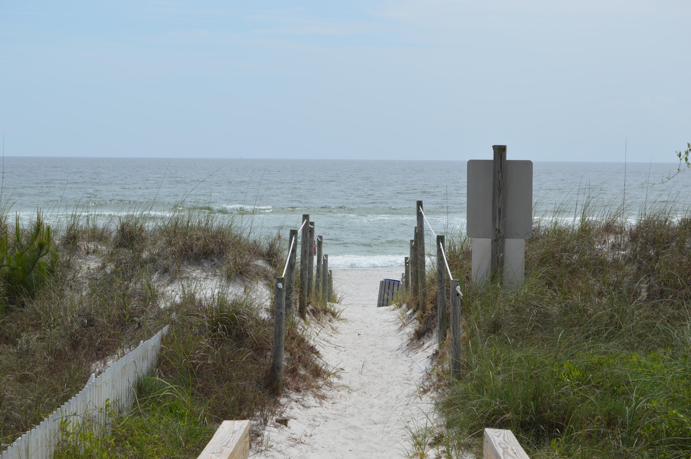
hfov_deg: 24.6
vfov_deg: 16.5
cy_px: 230
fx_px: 1582
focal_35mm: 82
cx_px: 346
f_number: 9
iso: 100
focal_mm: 55
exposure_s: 1/320
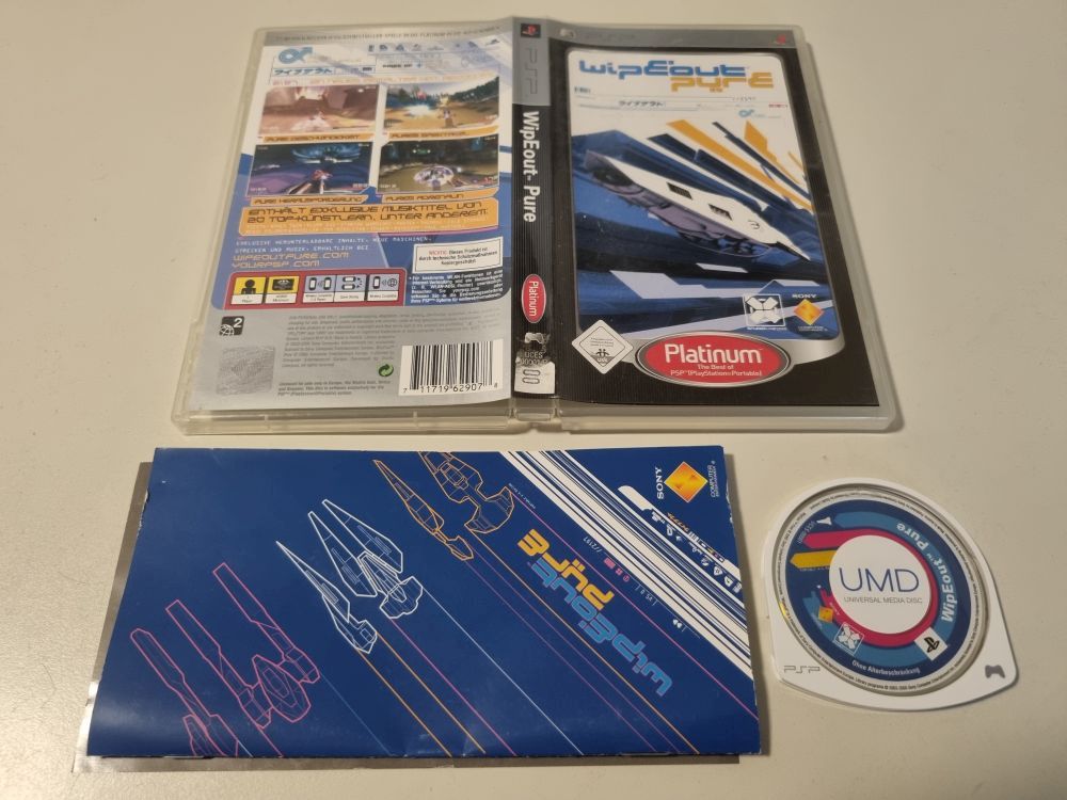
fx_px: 801
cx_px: 534
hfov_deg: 67.3
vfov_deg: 53.1
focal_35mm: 26
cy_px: 400
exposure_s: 1/50
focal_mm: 5.4
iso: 250
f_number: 1.8
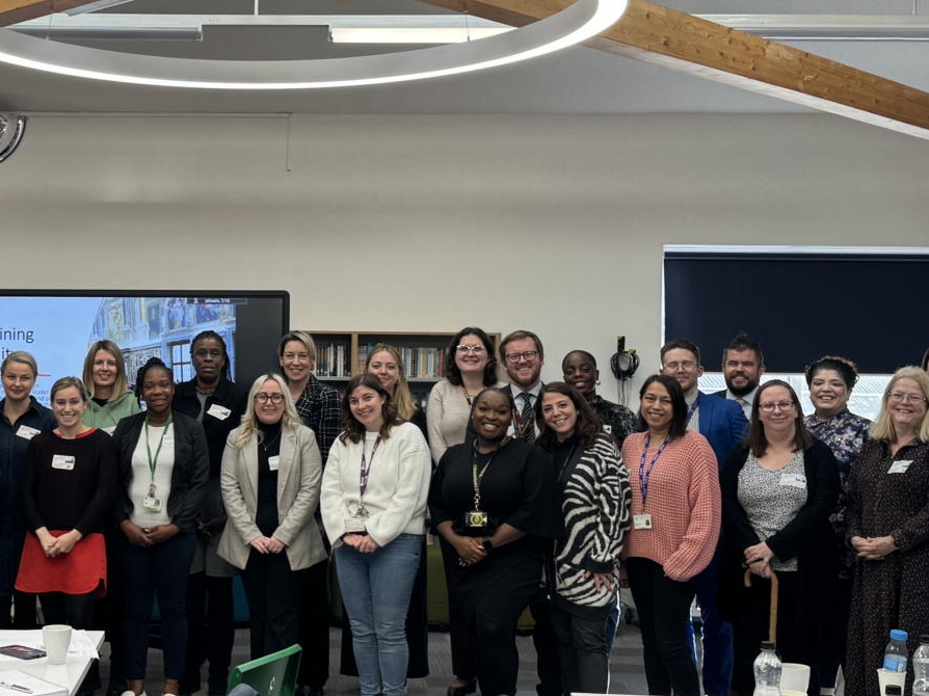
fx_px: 1476
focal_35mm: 55
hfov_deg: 34.2
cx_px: 236
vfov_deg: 26.5
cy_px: 350
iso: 50
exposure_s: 1/108
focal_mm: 6.86
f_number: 1.78
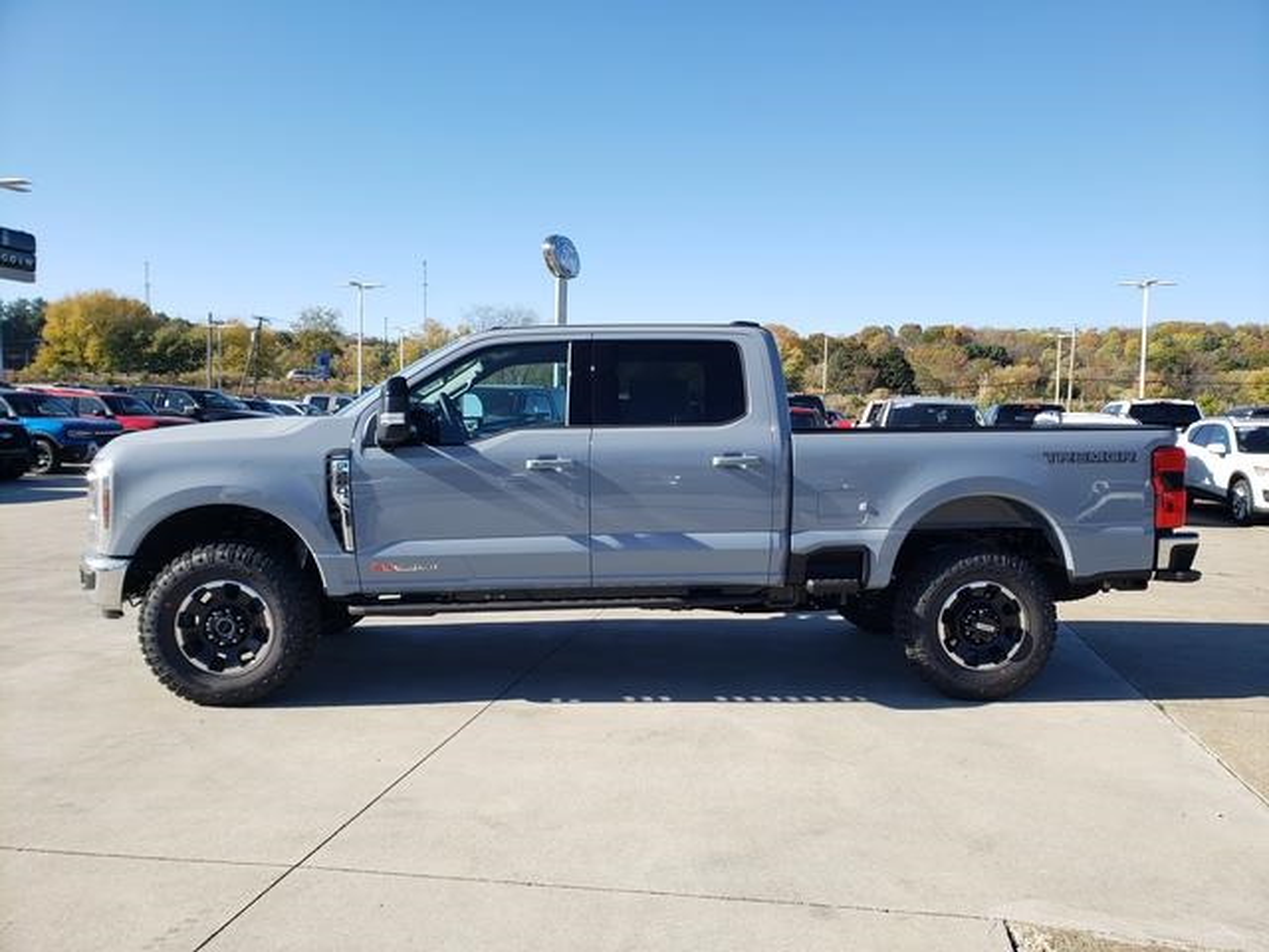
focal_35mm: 26
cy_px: 476
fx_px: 953
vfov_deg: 53.1
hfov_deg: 67.3
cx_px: 634
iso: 50
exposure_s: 1/816
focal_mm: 4.3
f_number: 2.4
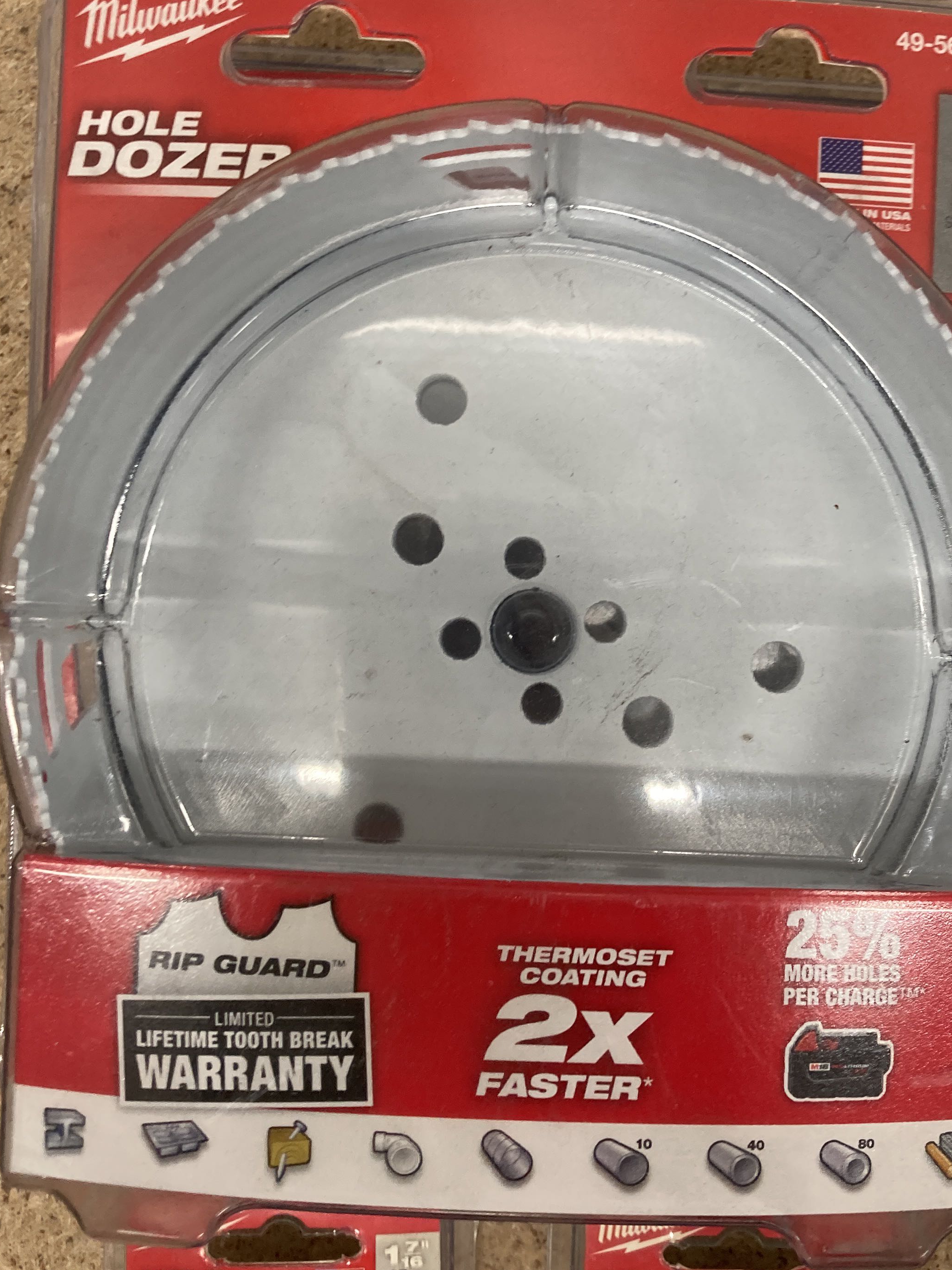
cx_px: 544
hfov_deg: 35.1
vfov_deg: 45.7
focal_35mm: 41
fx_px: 1504
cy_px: 582
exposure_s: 1/119
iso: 80
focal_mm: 3.99
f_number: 1.8
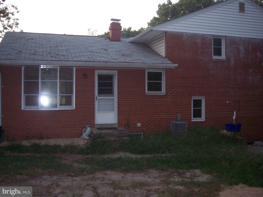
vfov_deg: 36.8
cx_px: 132
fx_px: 296
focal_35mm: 39
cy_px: 98
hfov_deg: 47.9
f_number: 2.8
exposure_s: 1/60
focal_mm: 8
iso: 140
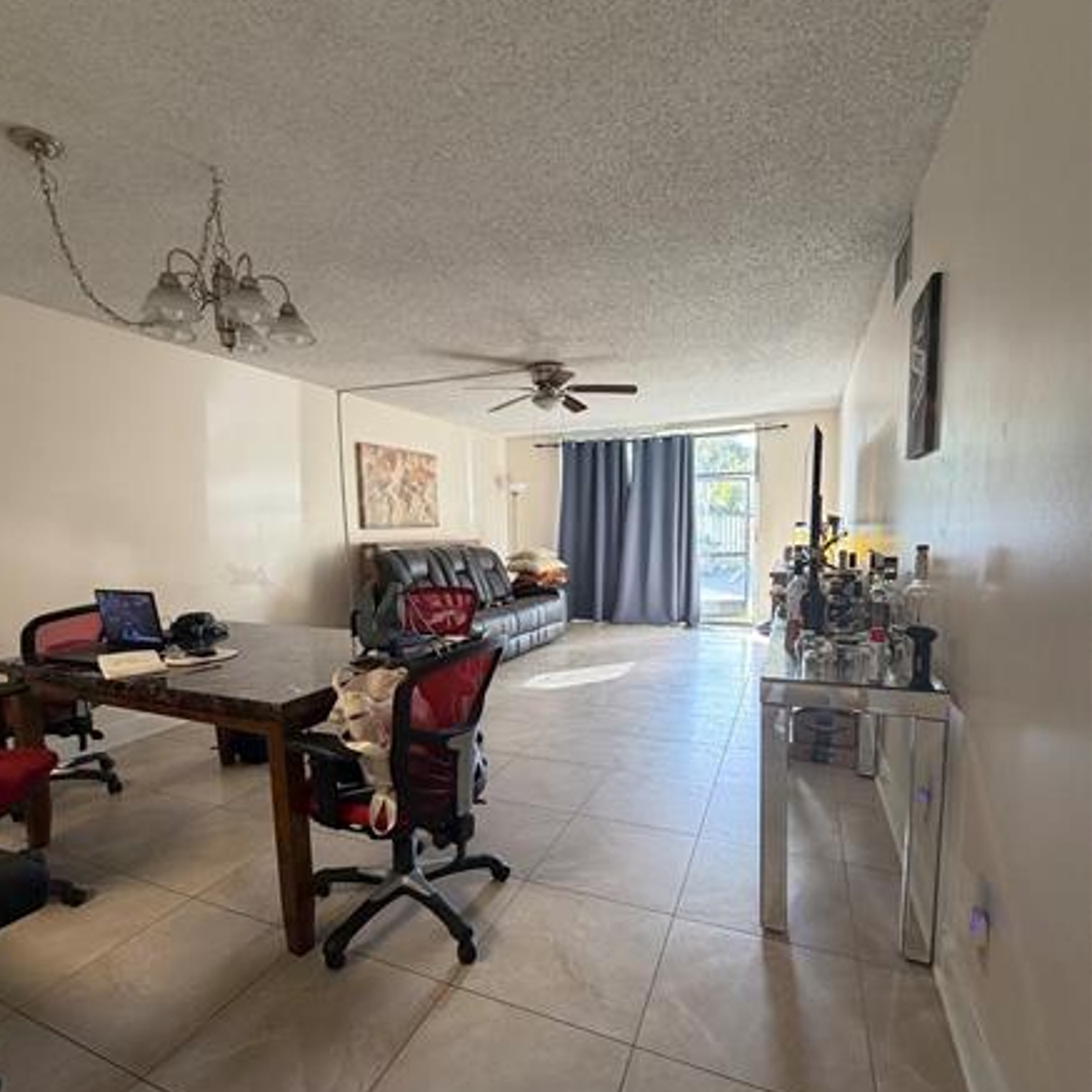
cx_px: 532
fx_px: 607
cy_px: 592
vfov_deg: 83.8
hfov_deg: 84.0
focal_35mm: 17
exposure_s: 1/60
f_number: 2.2
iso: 250
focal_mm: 2.22
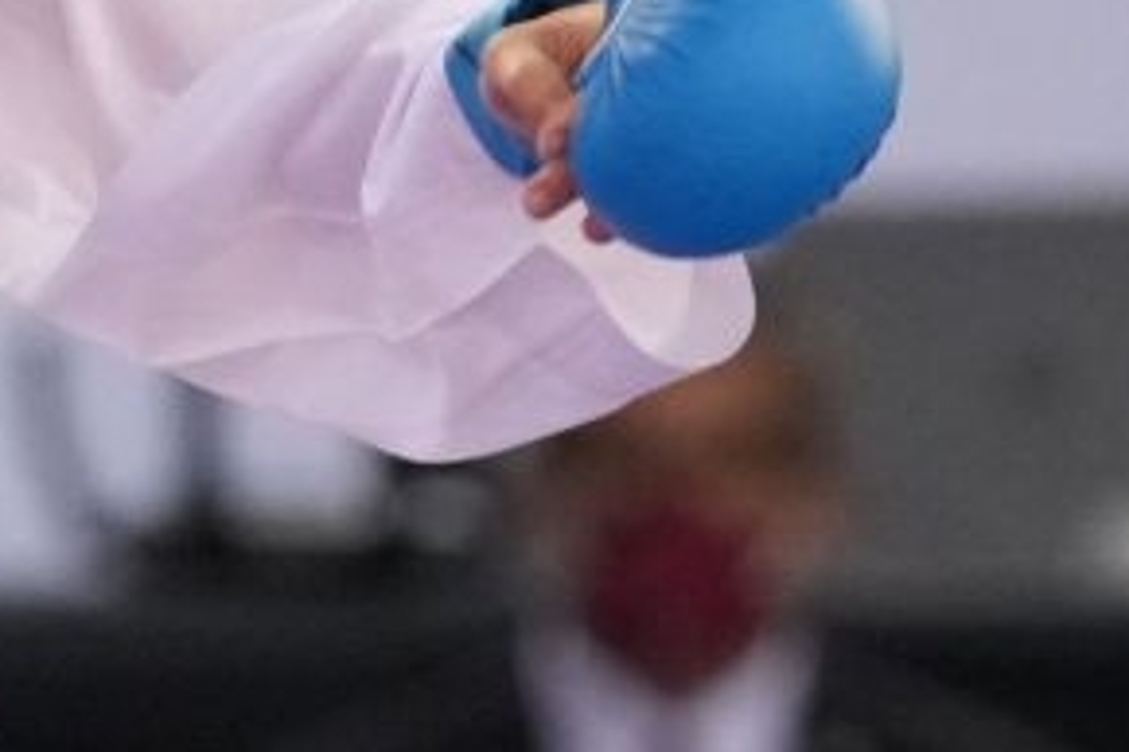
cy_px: 752
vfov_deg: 0.7
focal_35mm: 1861
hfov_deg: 1.1
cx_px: 518
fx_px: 58328
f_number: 2.8
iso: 2000
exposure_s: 1/1000
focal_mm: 200
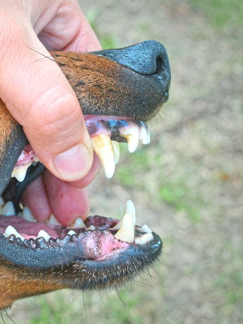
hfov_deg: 16.7
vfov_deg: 22.8
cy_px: 151
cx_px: -15
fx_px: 803
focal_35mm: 86
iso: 400
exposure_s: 1/160
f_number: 6.3
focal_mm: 35
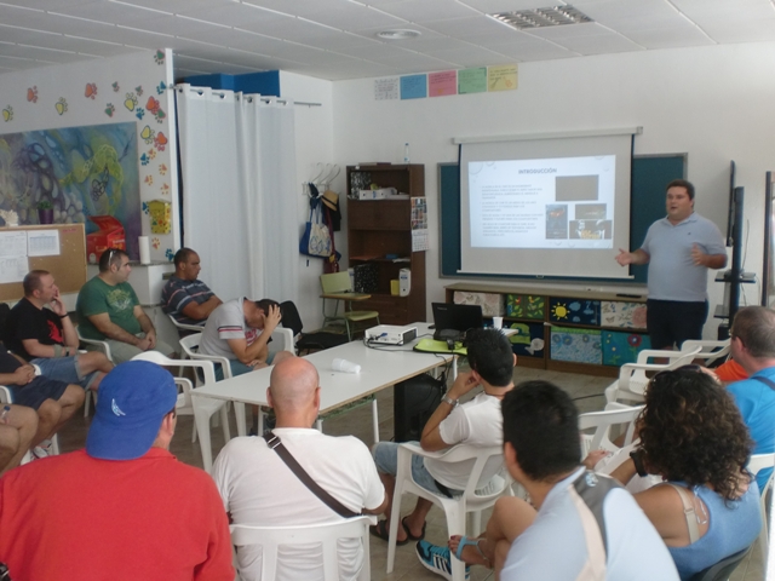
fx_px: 784
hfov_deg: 52.6
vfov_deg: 40.7
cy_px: 290
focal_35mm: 35
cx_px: 388
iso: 125
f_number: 3.1
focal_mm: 6.3
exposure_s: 1/60
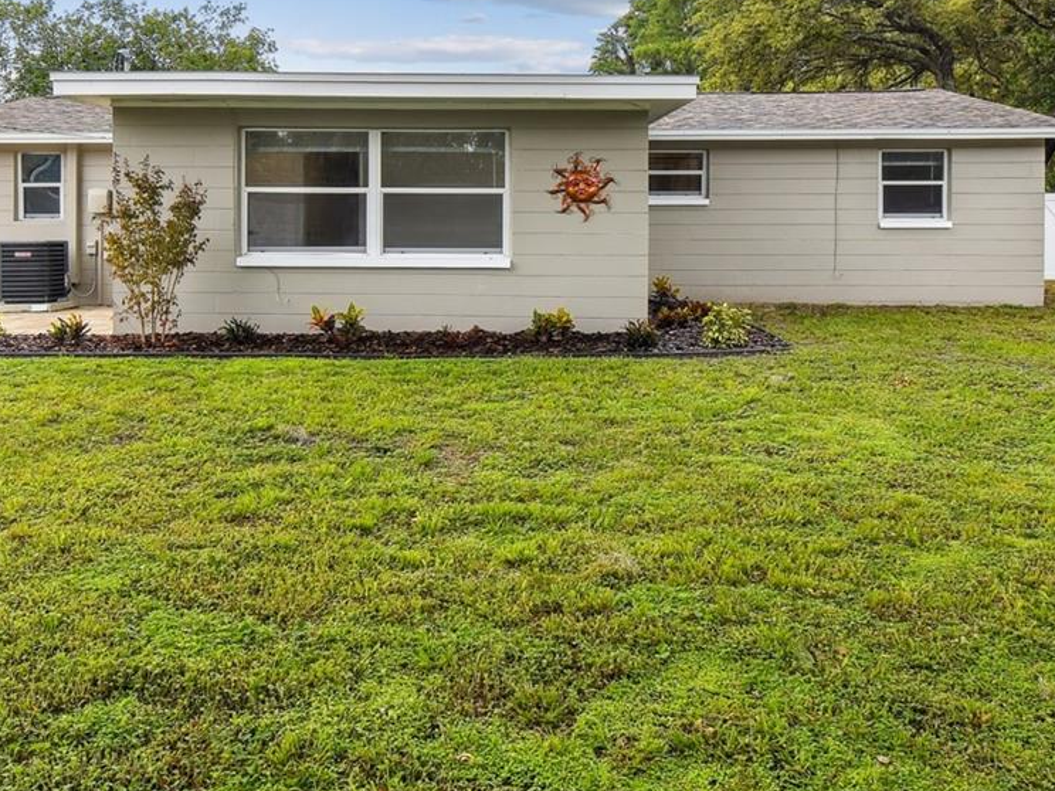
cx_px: 469
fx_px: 945
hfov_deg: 58.2
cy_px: 235
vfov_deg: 44.5
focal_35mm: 31
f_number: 7.1
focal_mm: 10
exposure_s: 1/60
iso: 100
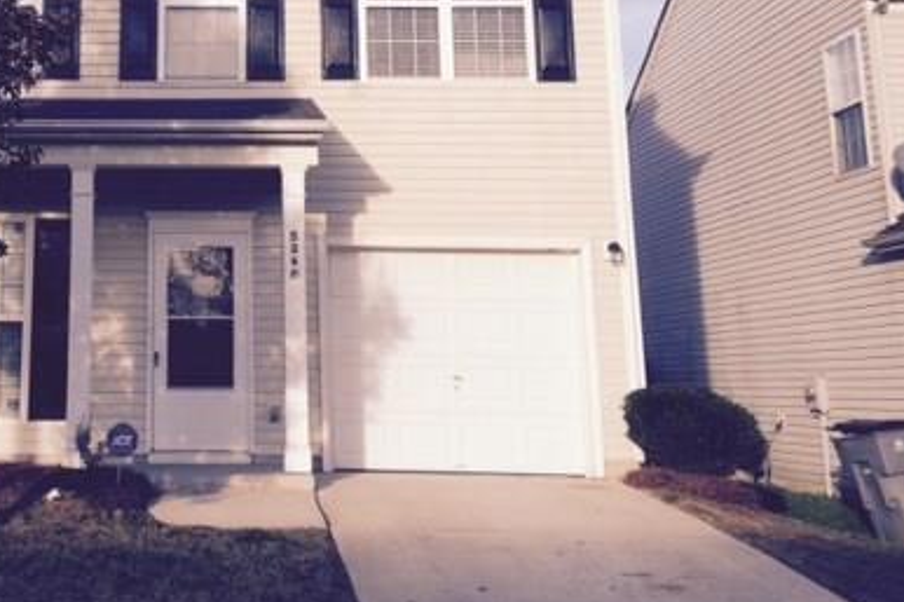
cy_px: 126
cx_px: 192
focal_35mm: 50
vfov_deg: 26.5
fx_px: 1255
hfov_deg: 38.3
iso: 32
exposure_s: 1/1172
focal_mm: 4.15
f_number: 2.2
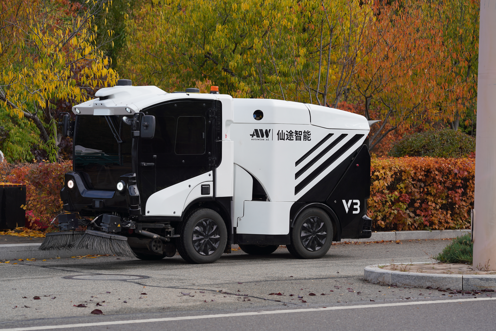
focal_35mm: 135
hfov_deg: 15.2
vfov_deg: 10.2
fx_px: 1860
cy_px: 166
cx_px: 248
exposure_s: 1/400
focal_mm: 135
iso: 125
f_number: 5
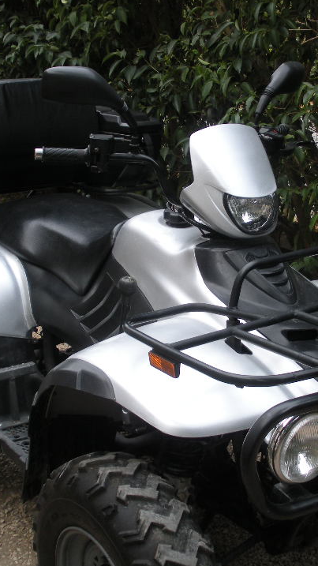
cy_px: 268
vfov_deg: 37.2
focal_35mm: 56
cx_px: 217
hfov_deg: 21.3
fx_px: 840
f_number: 3.5
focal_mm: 6.3
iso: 103
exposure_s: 1/59
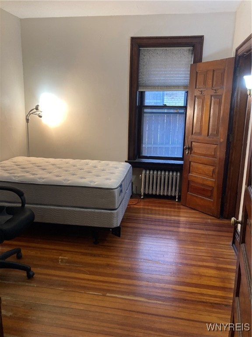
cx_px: 126
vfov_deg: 63.4
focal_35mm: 28
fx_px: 272
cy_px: 168
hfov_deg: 49.7
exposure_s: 1/60
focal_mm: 3.99
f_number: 1.8
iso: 125
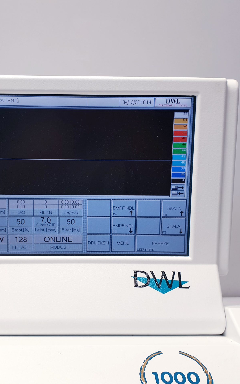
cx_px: 89
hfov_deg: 34.3
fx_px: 387
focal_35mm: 37
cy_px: 193
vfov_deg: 52.7
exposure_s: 1/50
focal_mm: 4.3
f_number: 2.4
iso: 50
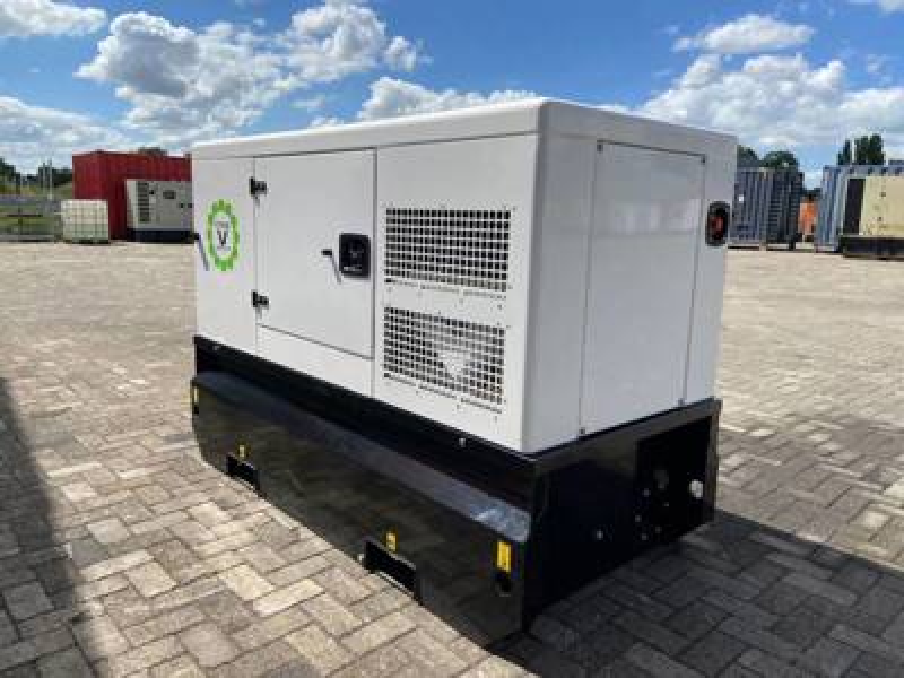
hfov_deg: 67.3
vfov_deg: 53.1
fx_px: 679
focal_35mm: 26
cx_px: 452
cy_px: 339
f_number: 1.8
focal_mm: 4.25
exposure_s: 1/3731
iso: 32
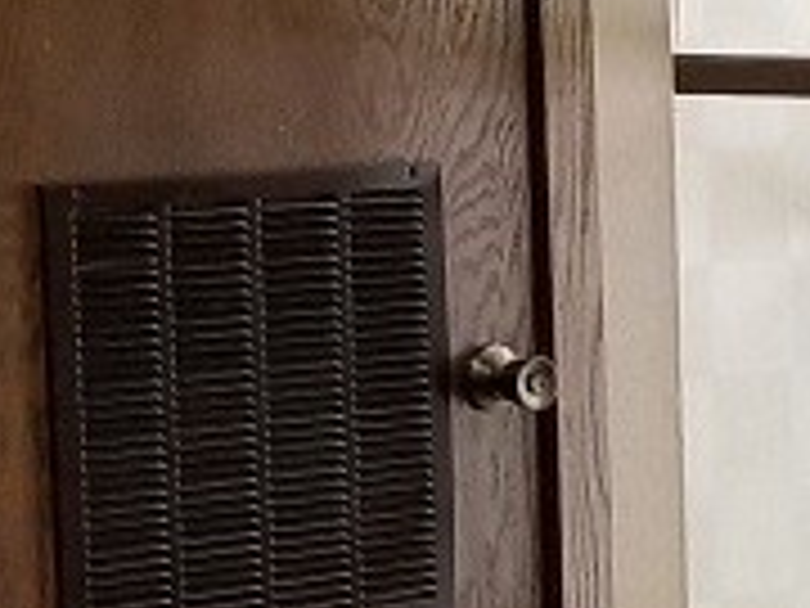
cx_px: 1750
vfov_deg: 10.0
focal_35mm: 148
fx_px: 3463
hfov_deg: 11.6
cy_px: 313
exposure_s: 1/60
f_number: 1.7
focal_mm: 4.25
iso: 160
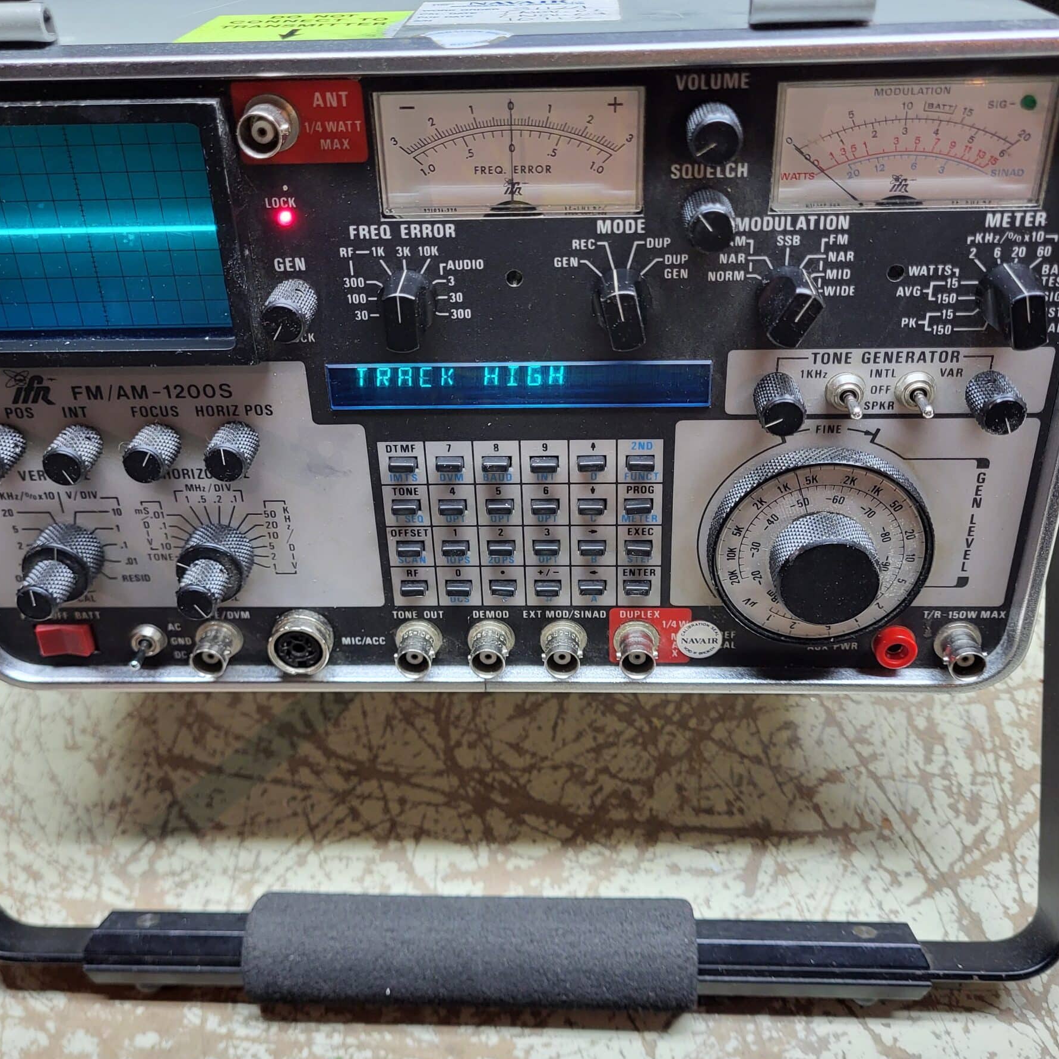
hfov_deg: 49.7
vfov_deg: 49.7
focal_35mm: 33
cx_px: 519
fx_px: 1142
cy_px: 494
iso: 160
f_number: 1.8
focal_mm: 5.4
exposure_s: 1/60
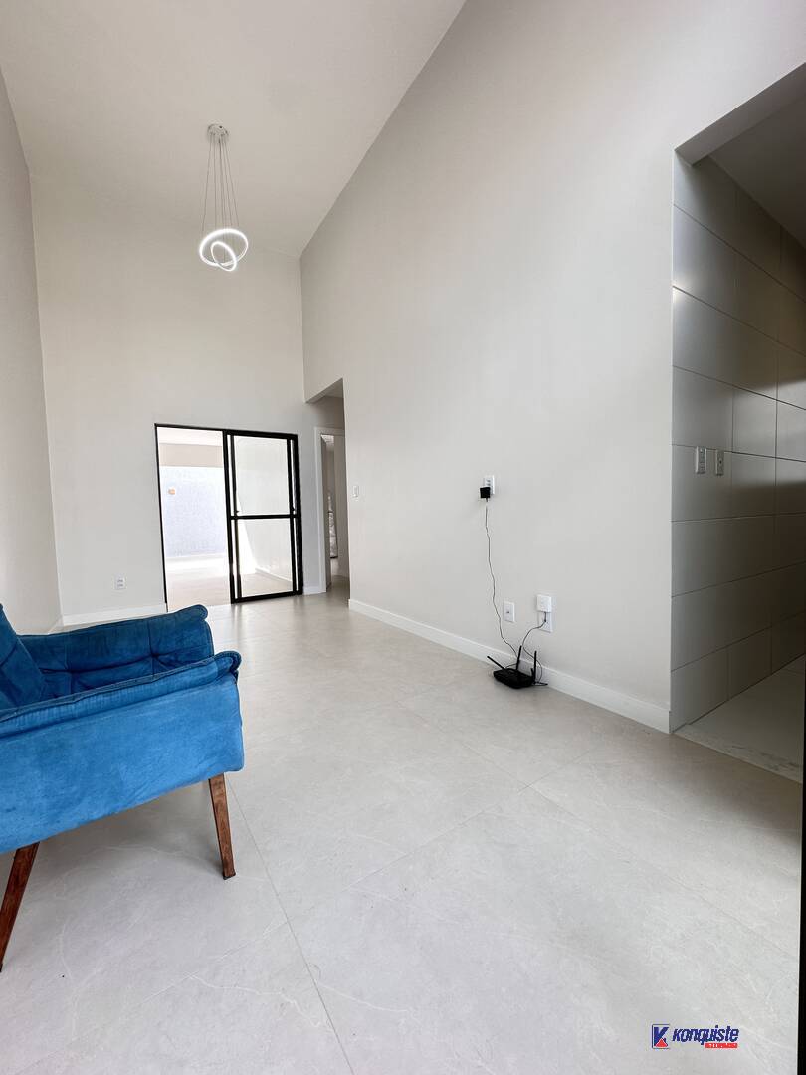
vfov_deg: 102.1
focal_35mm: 14
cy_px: 538
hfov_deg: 85.7
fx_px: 435
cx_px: 403
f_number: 2.2
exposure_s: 1/120
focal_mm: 2.22
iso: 50
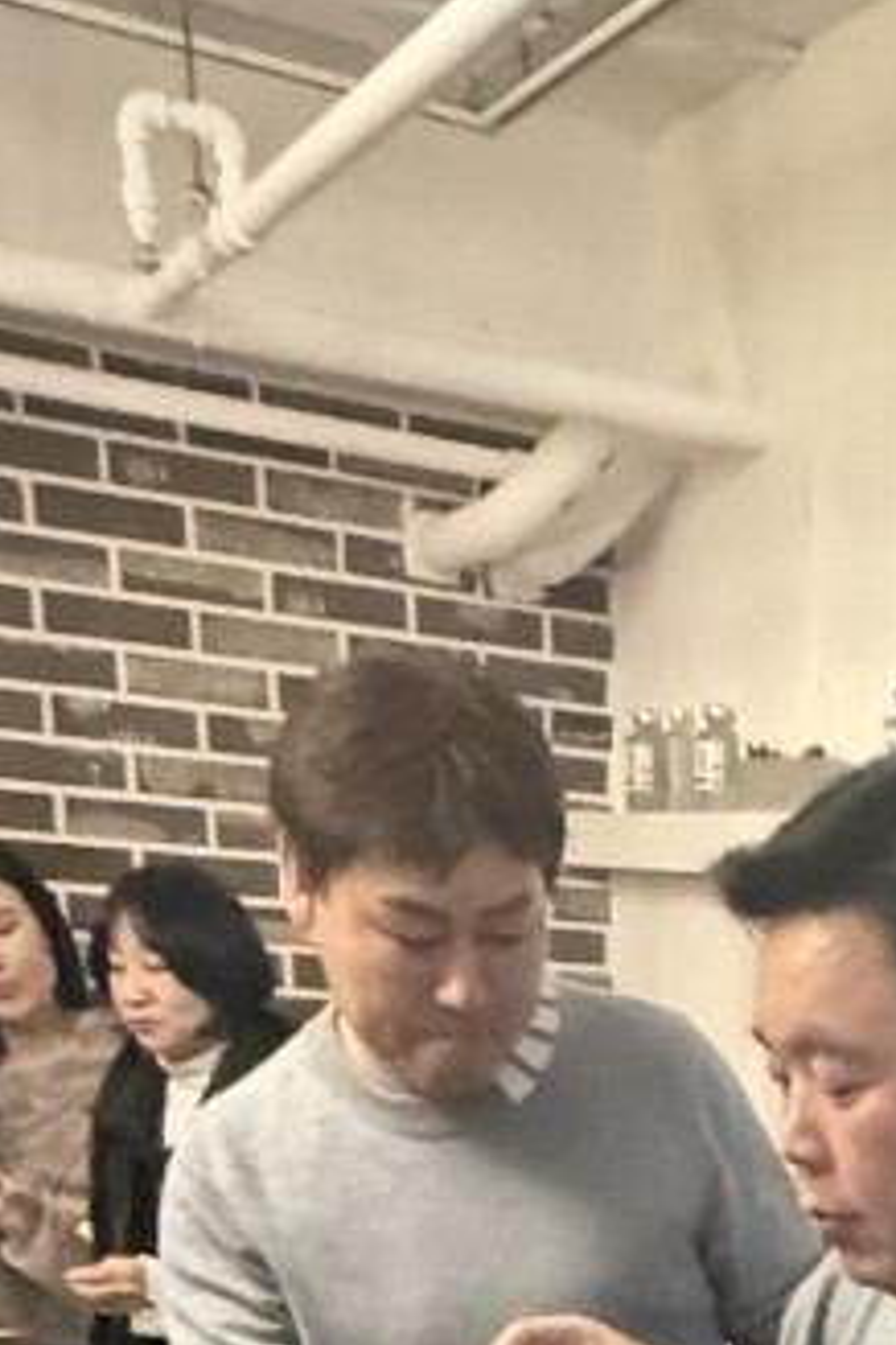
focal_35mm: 57
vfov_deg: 27.6
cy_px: 1855
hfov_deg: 22.1
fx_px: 2128
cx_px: 1048
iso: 1600
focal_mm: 2.22
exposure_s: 1/40
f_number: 2.2
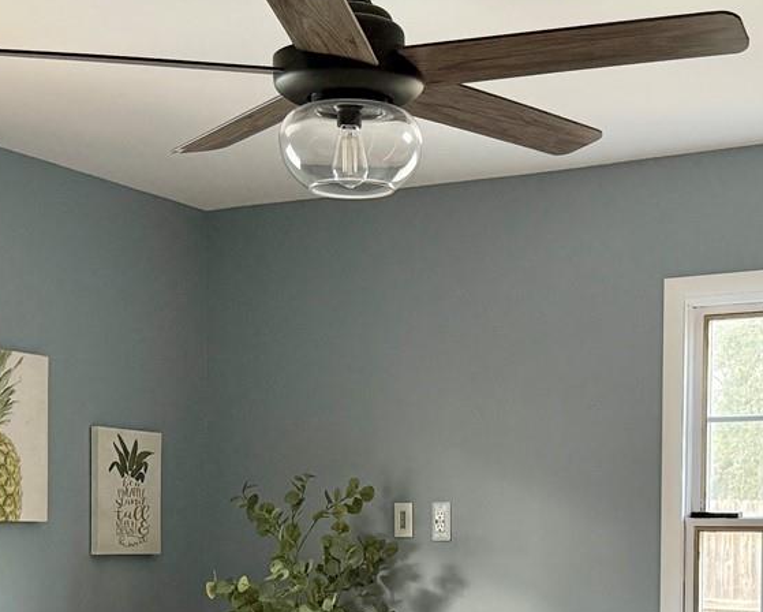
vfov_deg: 22.2
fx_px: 1514
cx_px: 460
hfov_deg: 28.2
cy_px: 563
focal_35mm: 67
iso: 320
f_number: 1.78
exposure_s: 1/120
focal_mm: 6.76
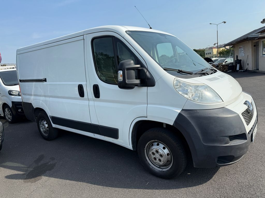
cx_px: 132
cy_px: 99
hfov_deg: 71.6
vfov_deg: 56.8
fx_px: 184
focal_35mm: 24
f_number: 1.78
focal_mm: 6.76
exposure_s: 1/4167
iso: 80
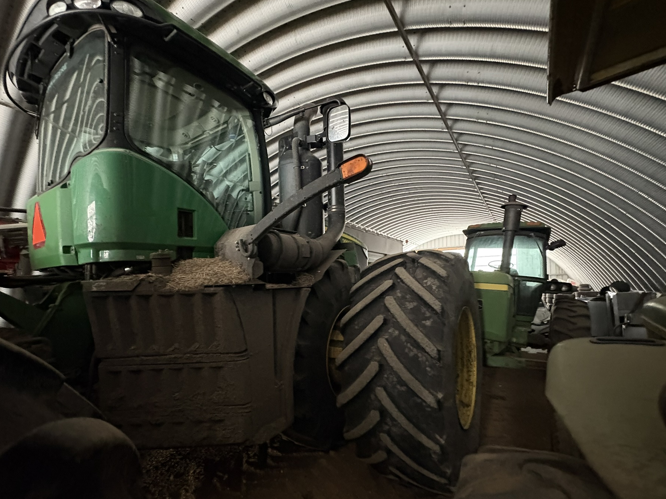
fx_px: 308
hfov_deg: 94.4
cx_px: 311
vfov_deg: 77.8
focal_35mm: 16
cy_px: 281
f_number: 2.2
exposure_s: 1/25
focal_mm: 2.22
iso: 1250
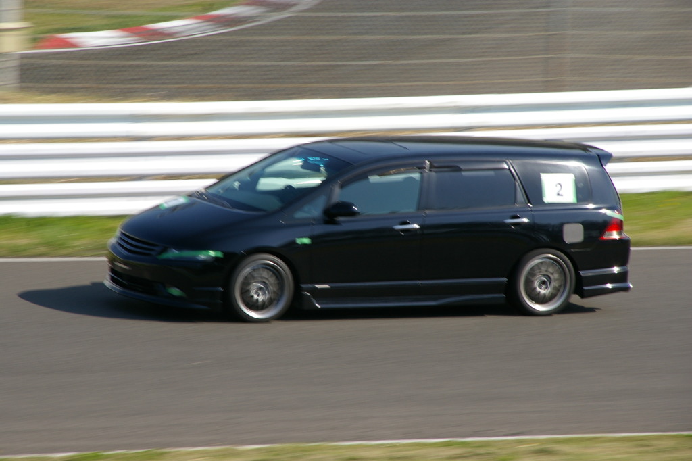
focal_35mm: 270
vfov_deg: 5.1
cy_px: 230
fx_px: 5188
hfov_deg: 7.6
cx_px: 346
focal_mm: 180
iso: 200
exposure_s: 1/125
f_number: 13
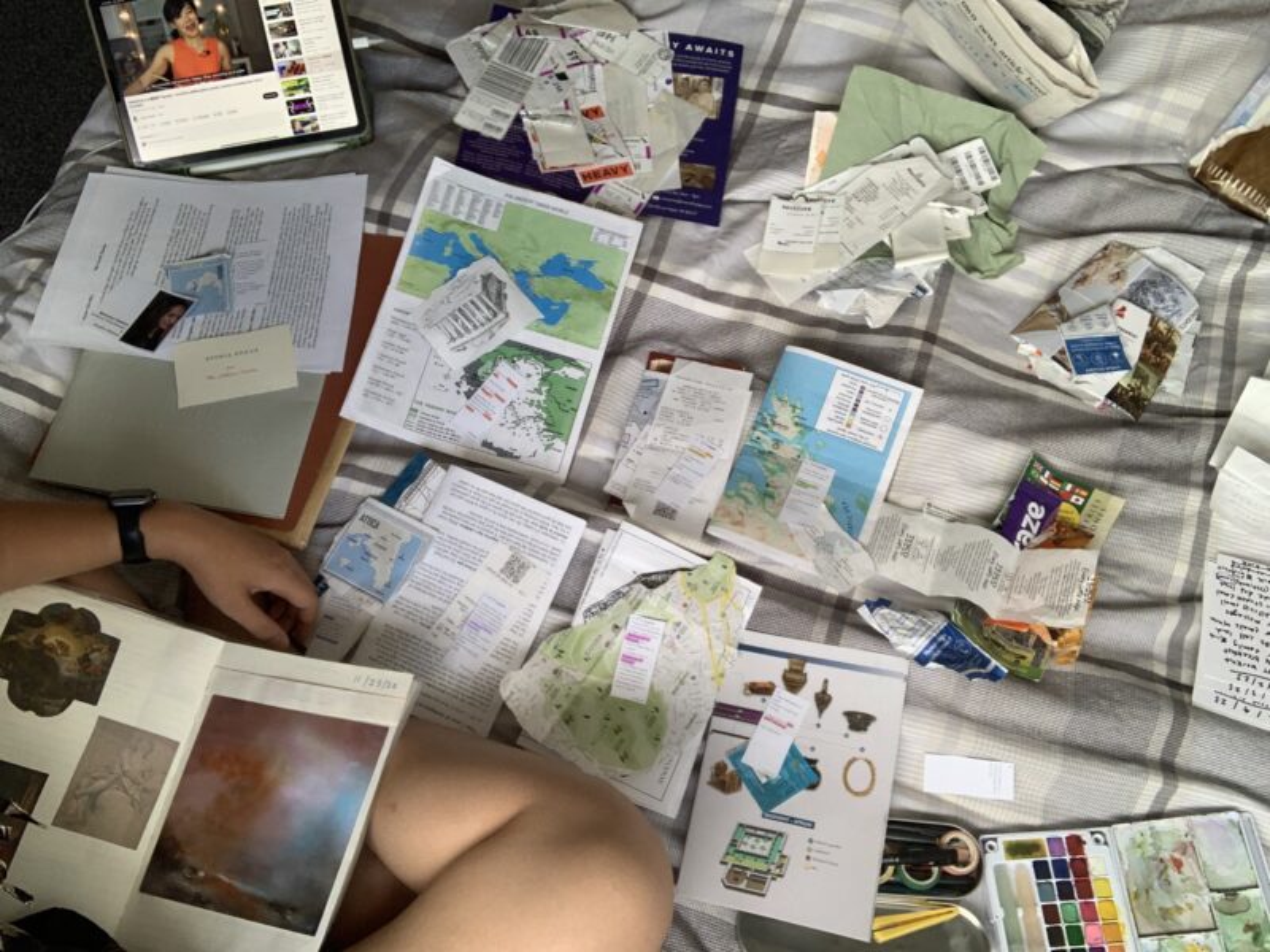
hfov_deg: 56.8
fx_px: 1174
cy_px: 476
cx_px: 635
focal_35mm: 32
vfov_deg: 44.2
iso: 64
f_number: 2.2
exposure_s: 1/121
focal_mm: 2.87
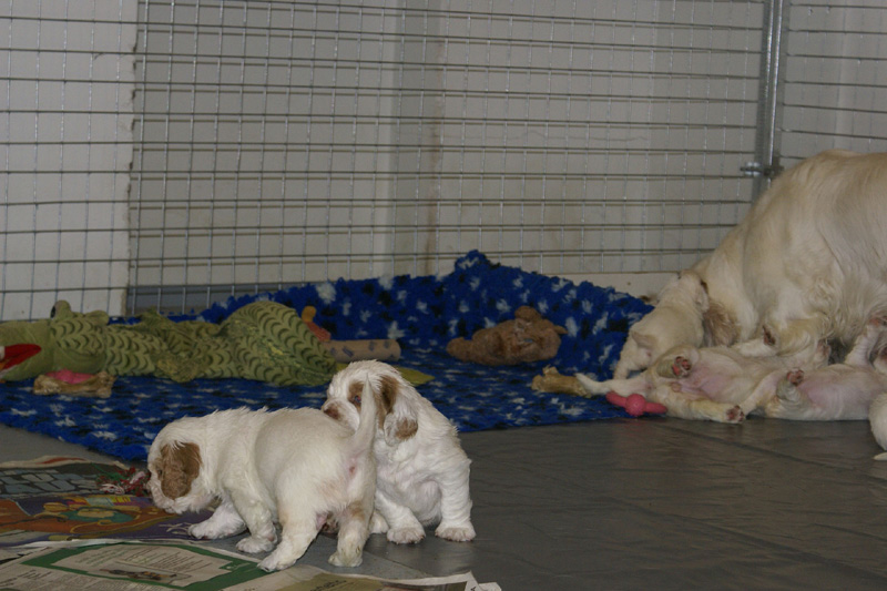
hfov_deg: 19.5
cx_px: 444
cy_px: 296
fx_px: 2586
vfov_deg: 13.0
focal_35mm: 105
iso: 400
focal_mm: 70
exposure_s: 1/125
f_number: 5.6
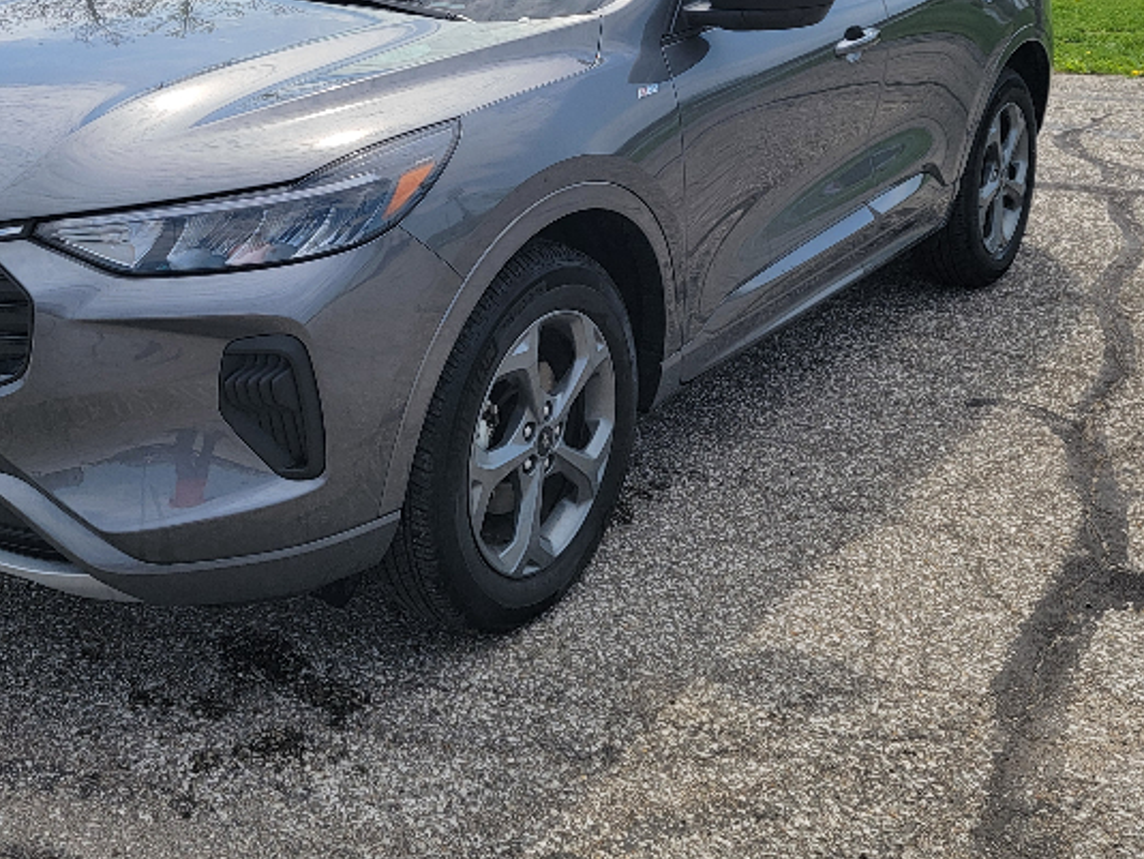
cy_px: 73
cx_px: 386
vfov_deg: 30.1
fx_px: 1521
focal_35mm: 46
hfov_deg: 40.7
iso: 16
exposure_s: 1/1276
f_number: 1.8
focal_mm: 6.7
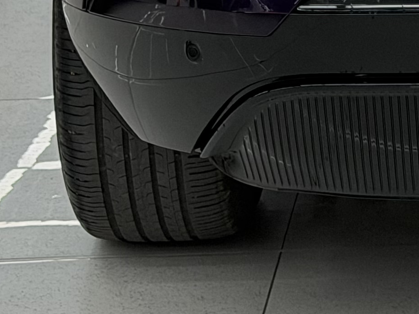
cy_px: -321
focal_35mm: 210
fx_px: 2541
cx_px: 638
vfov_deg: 6.8
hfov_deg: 9.2
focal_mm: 6.76
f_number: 1.78
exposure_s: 1/100
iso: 80
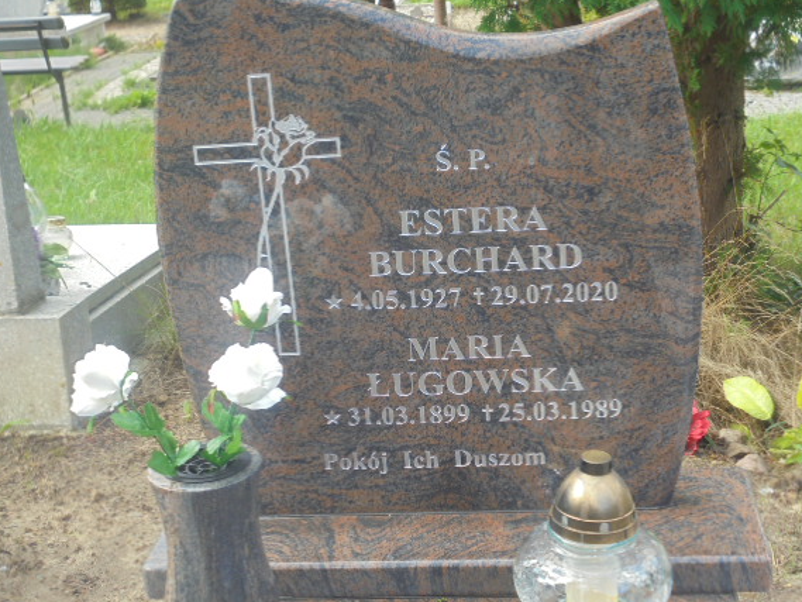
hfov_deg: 30.7
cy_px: 286
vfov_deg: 23.3
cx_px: 431
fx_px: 1460
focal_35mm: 63
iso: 100
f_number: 5.2
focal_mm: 10.1
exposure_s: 1/60
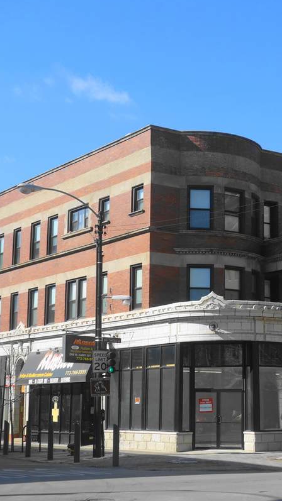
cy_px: 240
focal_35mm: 69
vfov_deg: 30.6
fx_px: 918
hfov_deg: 17.3
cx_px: 236
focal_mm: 15.28
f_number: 4.5
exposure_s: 1/800
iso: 125
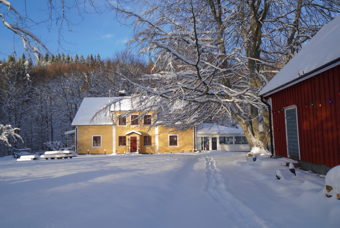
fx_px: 274
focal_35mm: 29
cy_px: 122
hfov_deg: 63.6
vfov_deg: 45.0
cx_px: 174
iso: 125
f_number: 4
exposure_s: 1/200
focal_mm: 18
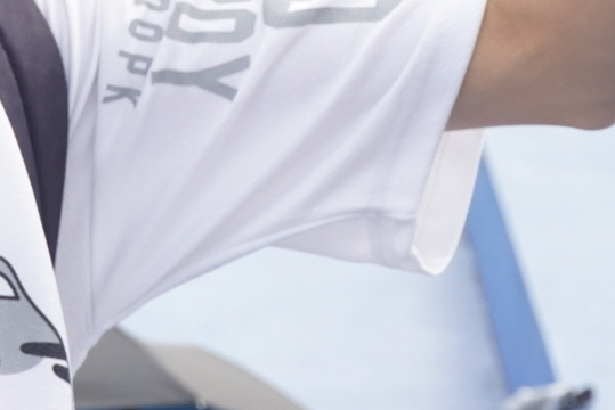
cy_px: -197
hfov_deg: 9.1
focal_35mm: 225
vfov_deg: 6.0
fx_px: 3846
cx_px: 80
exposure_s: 1/320
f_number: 8
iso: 640
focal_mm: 50
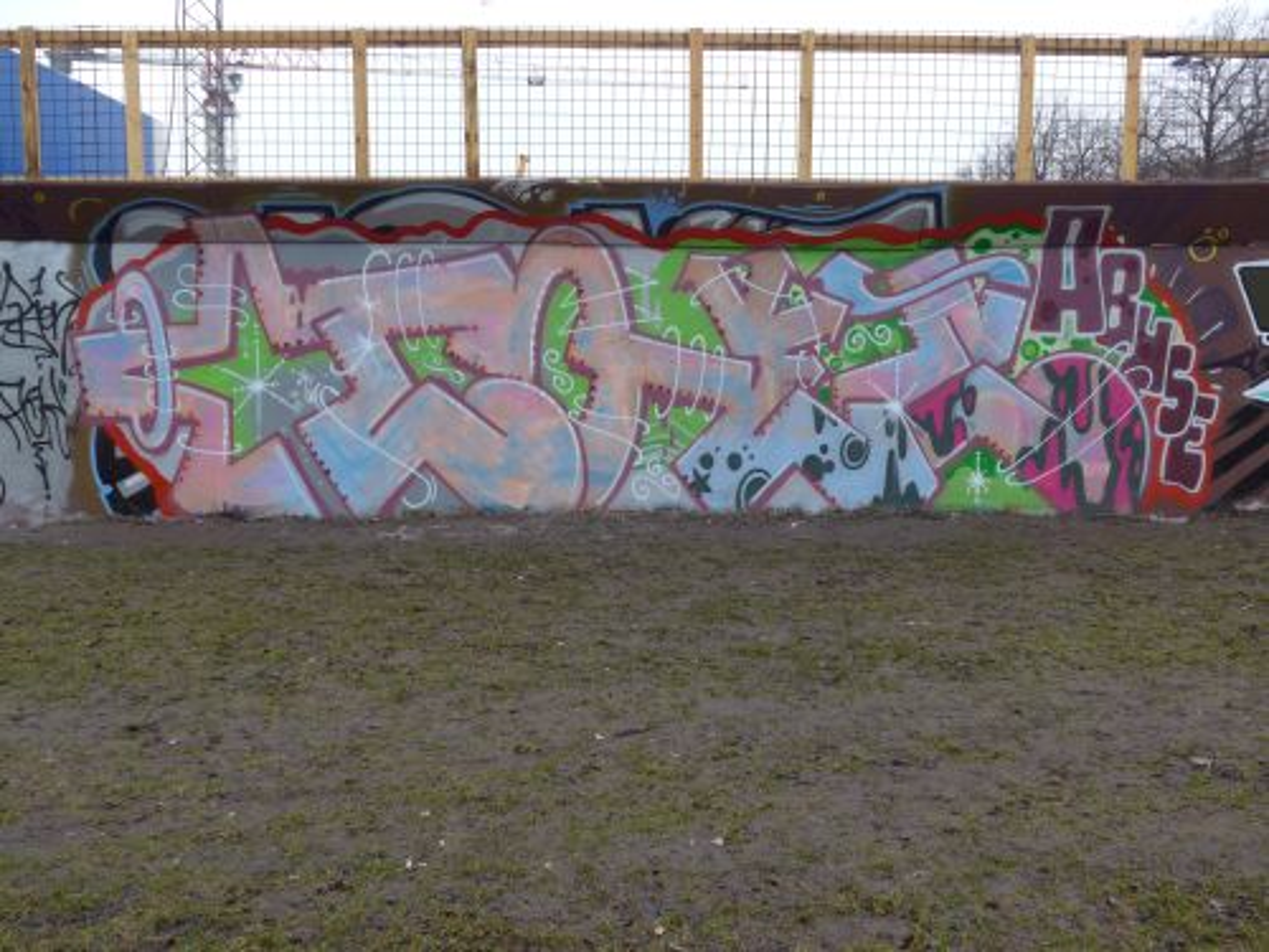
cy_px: 476
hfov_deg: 58.4
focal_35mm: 31
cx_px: 634
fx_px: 1136
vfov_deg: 45.4
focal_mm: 6.5
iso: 80
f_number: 2.5
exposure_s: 1/100
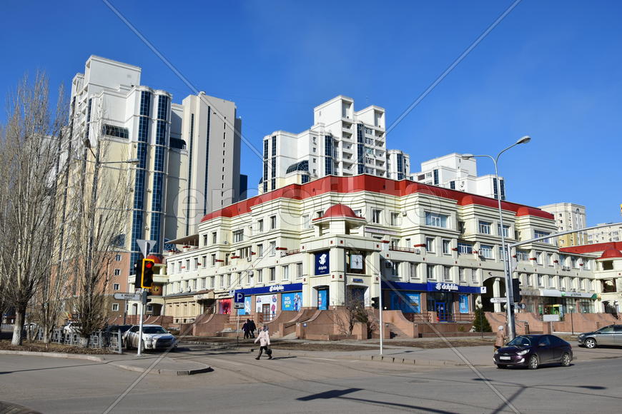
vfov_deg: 41.7
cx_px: 311
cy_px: 207
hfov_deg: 59.5
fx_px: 544
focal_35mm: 32
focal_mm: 21
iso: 100
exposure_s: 1/320
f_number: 9
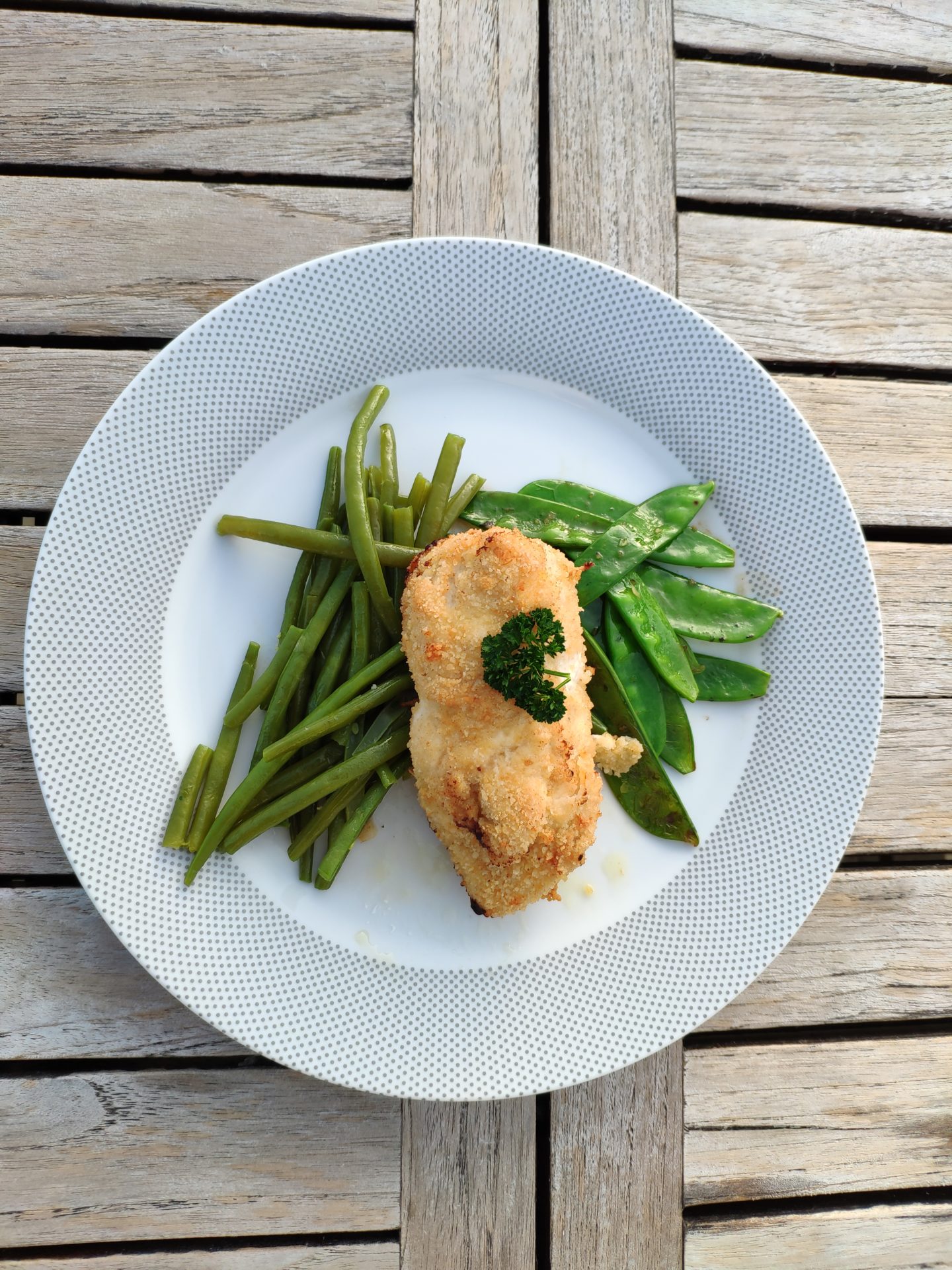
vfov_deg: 79.0
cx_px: 476
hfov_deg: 63.4
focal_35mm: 21
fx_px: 770
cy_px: 635
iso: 100
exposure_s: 1/173
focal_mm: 4.22
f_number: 1.8
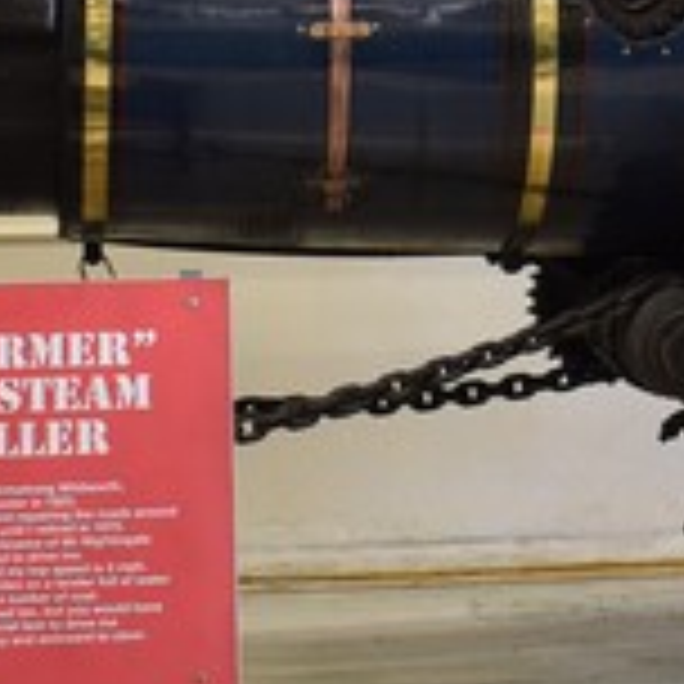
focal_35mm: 121
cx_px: 657
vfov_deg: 14.1
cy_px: -43
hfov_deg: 14.2
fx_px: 2705
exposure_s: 1/6
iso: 200
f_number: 3.5
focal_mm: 18
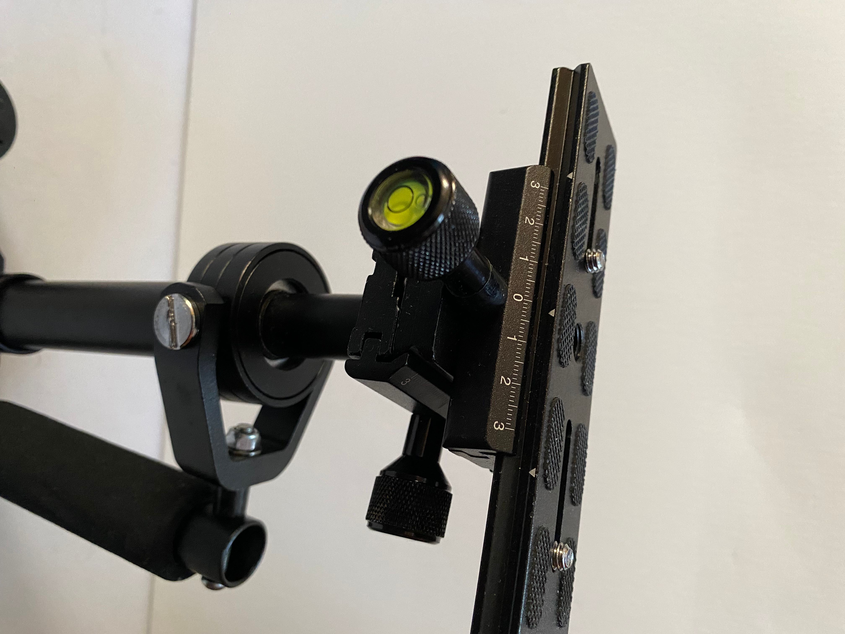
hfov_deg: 67.3
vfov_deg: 53.1
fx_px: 635
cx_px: 422
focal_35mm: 26
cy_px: 317
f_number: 1.8
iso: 500
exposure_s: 1/57
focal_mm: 4.25
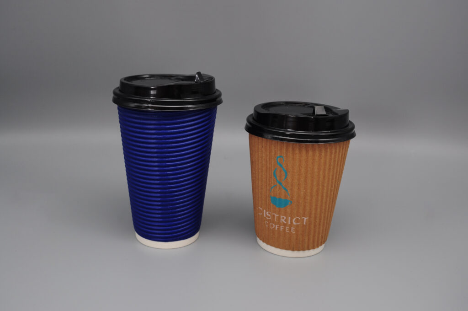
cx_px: 234
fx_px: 487
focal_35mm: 38
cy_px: 156
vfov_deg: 35.4
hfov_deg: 51.3
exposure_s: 1/30
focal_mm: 25
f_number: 7.1
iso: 160
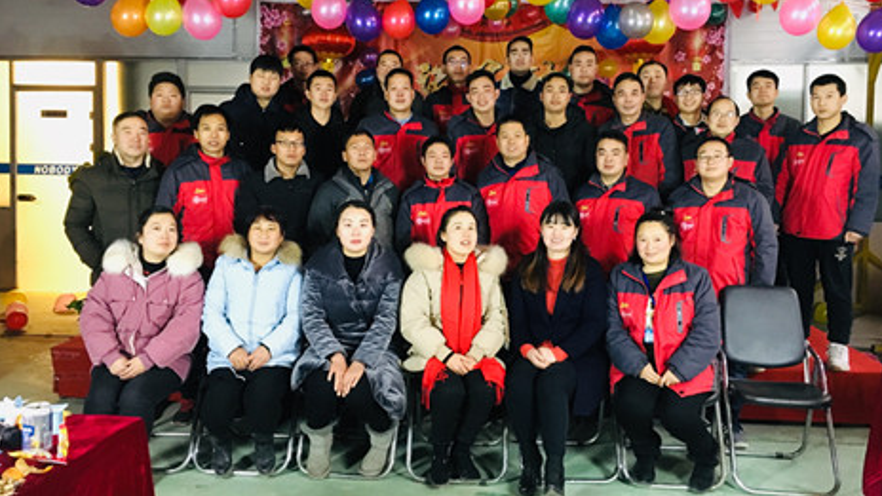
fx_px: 795
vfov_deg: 34.6
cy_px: 201
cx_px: 458
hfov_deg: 58.0
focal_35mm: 34
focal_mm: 4.15
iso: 320
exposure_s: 1/17
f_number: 2.2
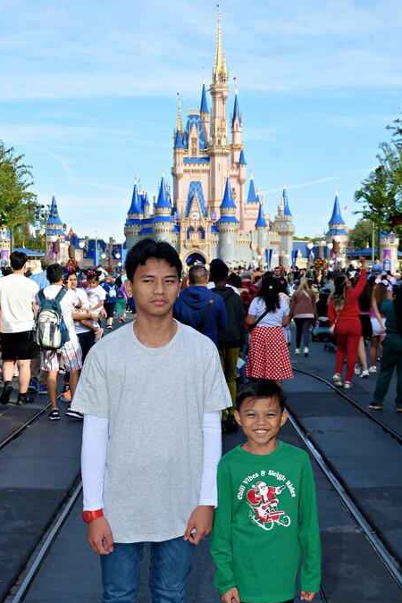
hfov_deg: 23.4
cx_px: 197
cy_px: 313
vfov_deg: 34.5
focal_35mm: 58
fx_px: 971
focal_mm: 34
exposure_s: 1/250
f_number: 8
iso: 100
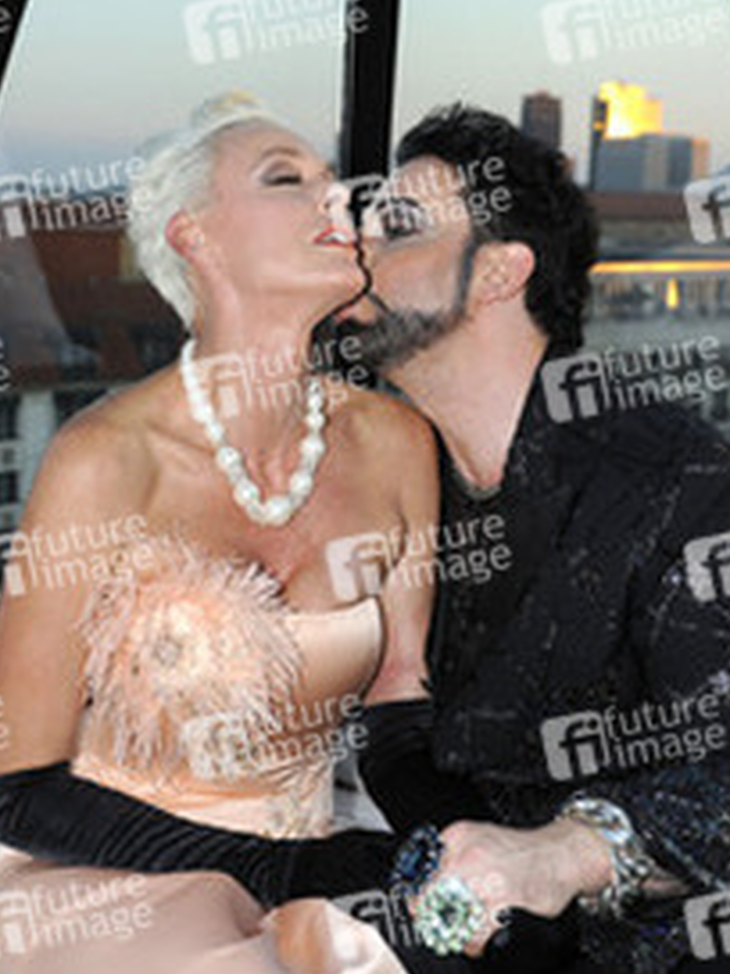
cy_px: 469
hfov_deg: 21.0
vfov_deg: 27.8
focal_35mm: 70
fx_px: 1968
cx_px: 324
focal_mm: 44
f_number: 5.6
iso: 640
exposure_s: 1/160
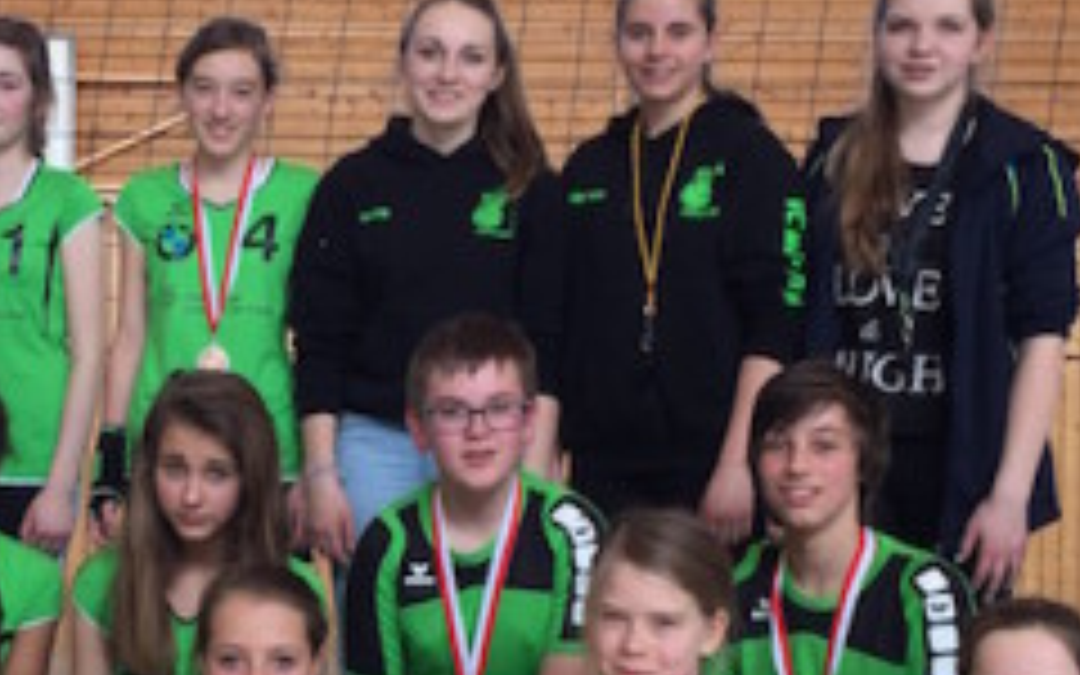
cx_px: 184
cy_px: 522
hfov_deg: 26.2
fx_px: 2266
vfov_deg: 16.8
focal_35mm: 77
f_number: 2.2
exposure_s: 1/120
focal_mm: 4.15
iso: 50
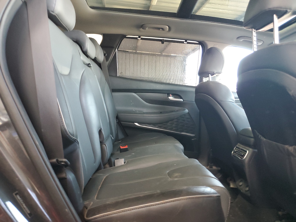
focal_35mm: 26
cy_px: 111
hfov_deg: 67.3
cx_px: 148
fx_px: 222
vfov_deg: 53.1
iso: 302
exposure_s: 1/40
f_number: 1.5
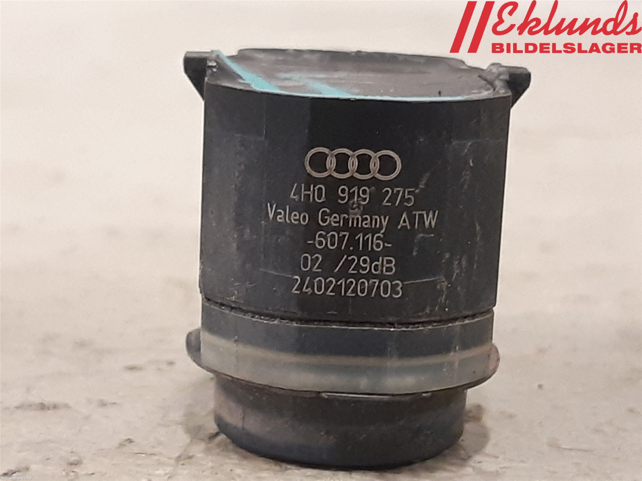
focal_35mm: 26
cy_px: 240
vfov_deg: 53.1
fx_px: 482
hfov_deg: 67.3
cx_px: 321
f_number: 1.7
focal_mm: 3.93
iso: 200
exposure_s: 1/33
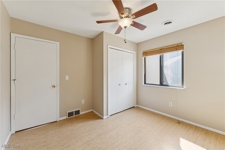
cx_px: 112
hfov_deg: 104.3
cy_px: 75
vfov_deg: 81.2
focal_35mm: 14
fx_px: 87
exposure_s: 1/60
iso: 250
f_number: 5.6
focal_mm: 14
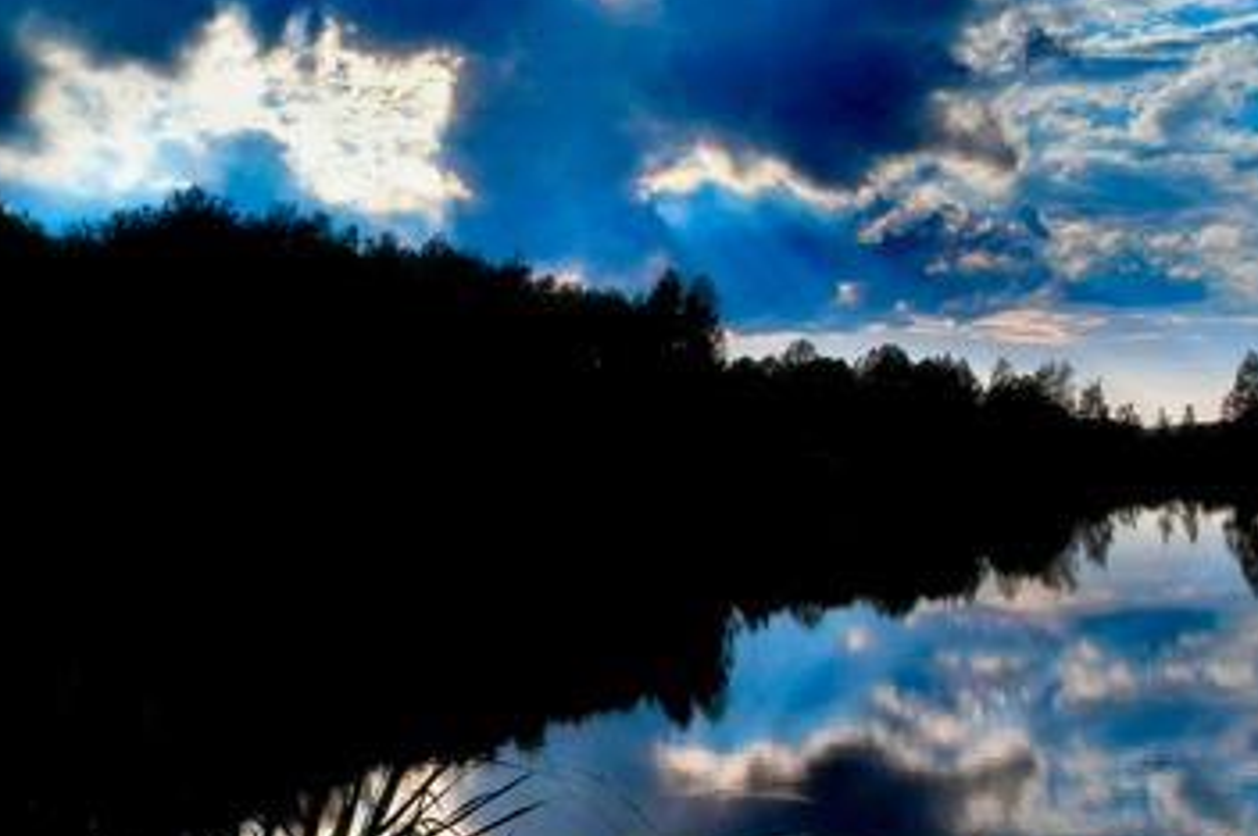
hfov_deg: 33.4
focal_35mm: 60
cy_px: 438
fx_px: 2095
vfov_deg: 22.6
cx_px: 672
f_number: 16
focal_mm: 28
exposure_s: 1/500
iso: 400
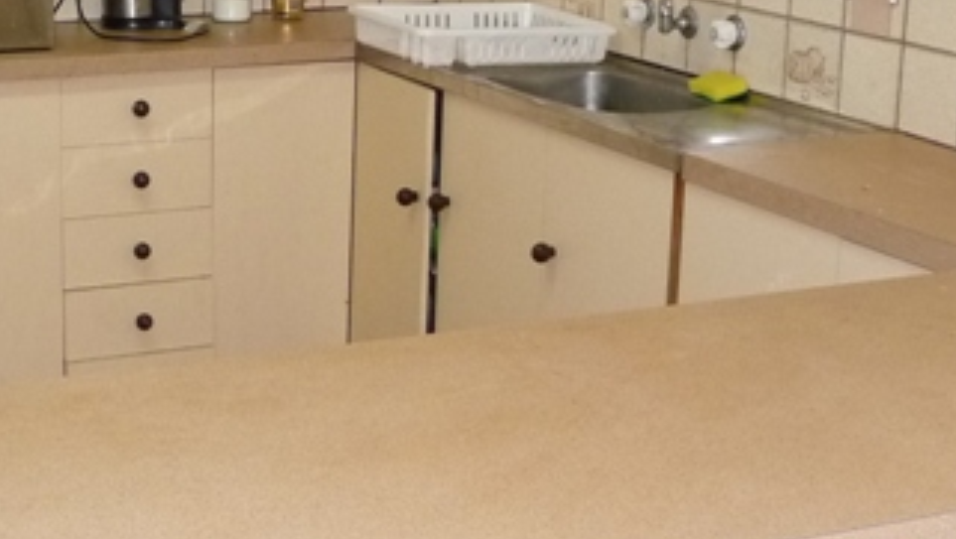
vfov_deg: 15.9
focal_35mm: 76
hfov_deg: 27.6
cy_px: 232
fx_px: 1928
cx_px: 280
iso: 320
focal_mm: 4.7
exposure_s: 1/30
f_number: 3.3
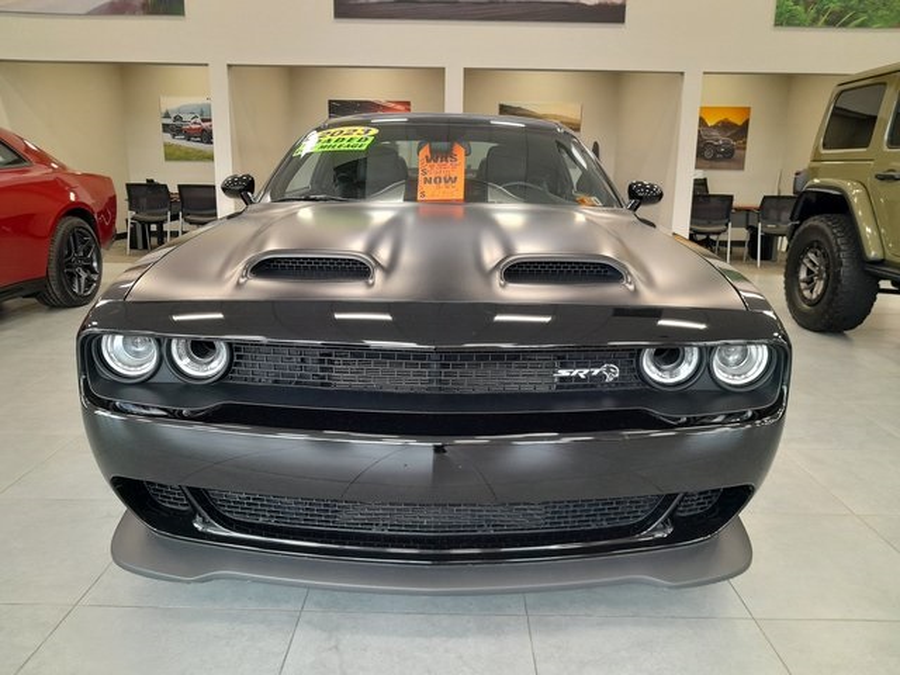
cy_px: 338
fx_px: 702
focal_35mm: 27
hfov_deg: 65.3
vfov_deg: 51.4
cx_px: 450
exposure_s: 1/60
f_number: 1.8
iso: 320
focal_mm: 4
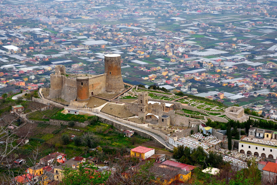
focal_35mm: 82
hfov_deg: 24.6
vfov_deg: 16.6
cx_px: 138
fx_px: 635
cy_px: 92
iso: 500
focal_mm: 55
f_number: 5.6
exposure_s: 1/100
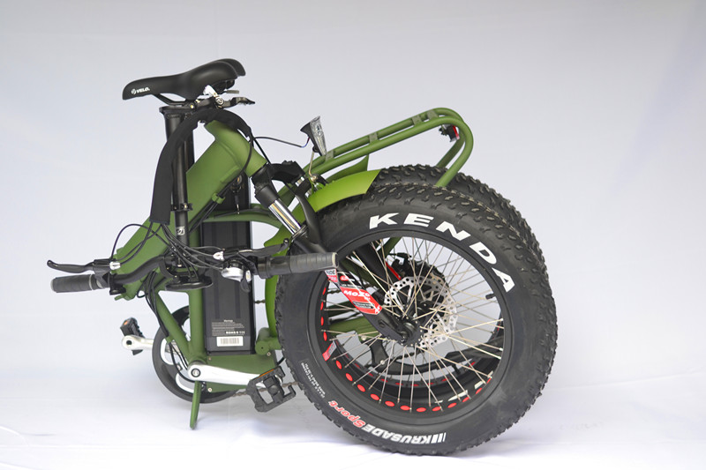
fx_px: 1470
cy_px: 235
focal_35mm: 75
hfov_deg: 27.0
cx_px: 353
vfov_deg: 18.2
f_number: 2
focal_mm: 50
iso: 200
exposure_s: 1/80
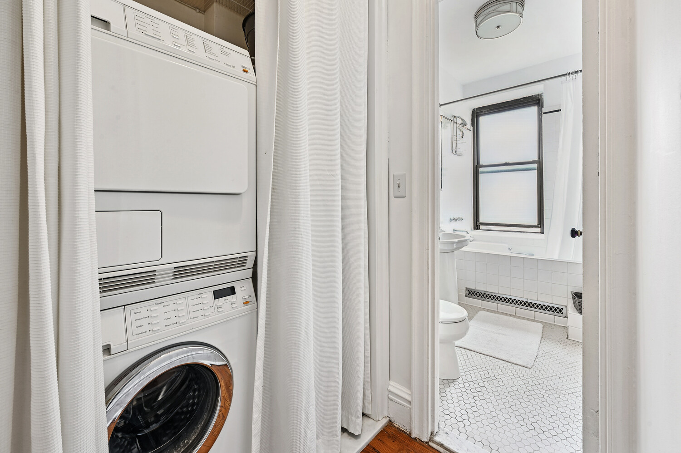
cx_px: 340
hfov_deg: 104.3
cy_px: 226
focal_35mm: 14
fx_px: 265
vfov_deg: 81.1
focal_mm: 14
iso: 200
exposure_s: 1/4
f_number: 11
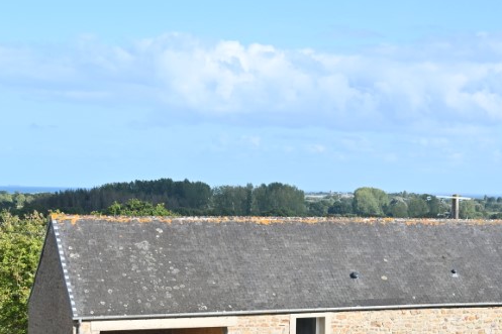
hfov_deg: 22.8
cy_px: 238
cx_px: 455
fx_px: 1213
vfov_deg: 15.6
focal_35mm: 87
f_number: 3.5
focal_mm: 24
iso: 160
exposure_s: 1/1600
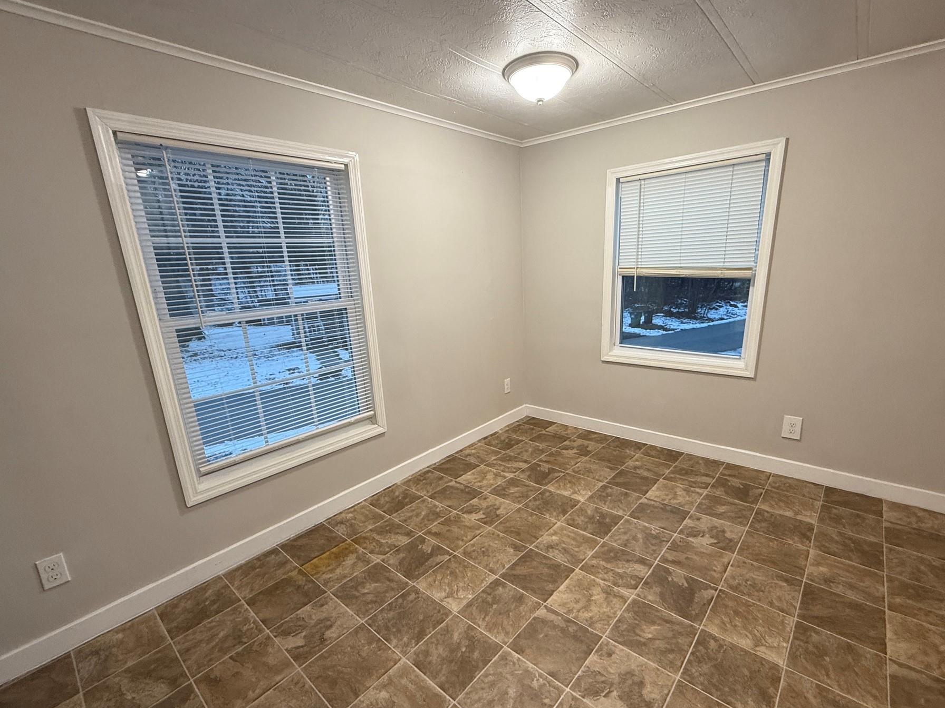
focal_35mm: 16
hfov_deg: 94.5
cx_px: 489
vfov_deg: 78.0
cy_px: 376
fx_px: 437
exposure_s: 1/60
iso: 200
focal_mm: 2.22
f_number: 2.2
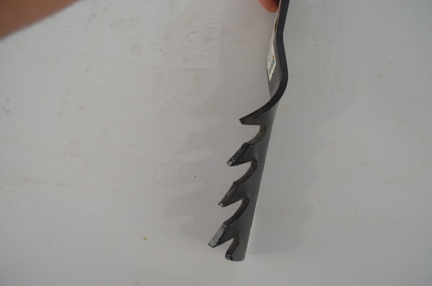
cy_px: 143
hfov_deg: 67.5
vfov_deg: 47.7
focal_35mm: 27
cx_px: 216
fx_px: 323
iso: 400
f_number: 4.5
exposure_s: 1/80
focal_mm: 18
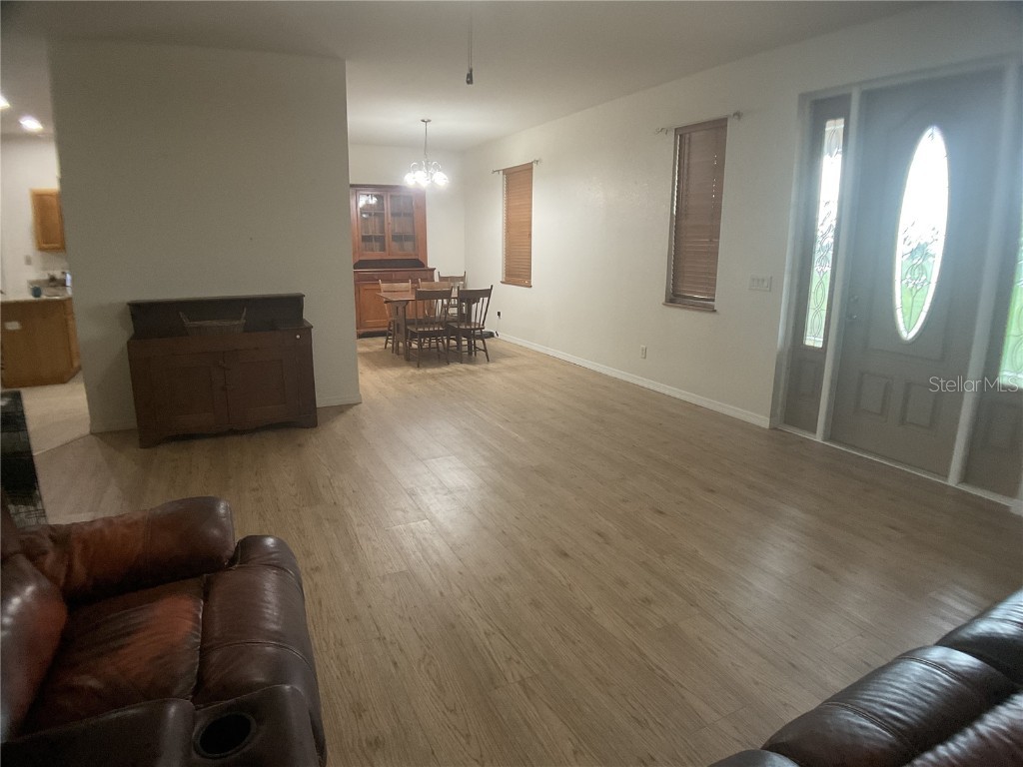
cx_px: 512
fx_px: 857
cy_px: 384
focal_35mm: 29
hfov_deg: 61.7
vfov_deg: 48.2
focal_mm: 3
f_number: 1.8
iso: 125
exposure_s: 1/60
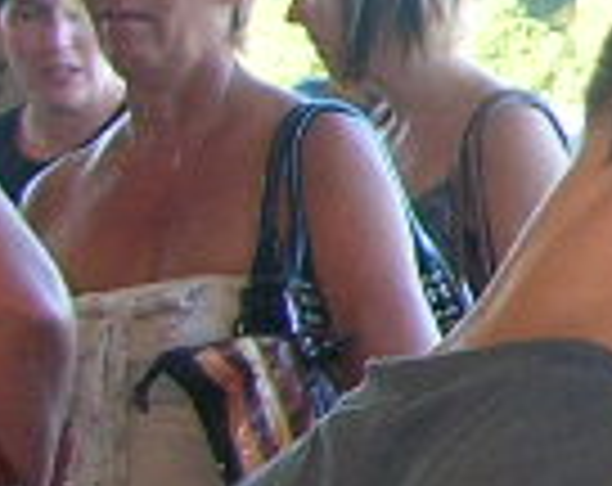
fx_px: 4660
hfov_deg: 6.6
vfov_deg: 5.9
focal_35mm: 258
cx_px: 2043
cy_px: -76
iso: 50
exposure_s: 1/30
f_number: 2.8
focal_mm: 5.8
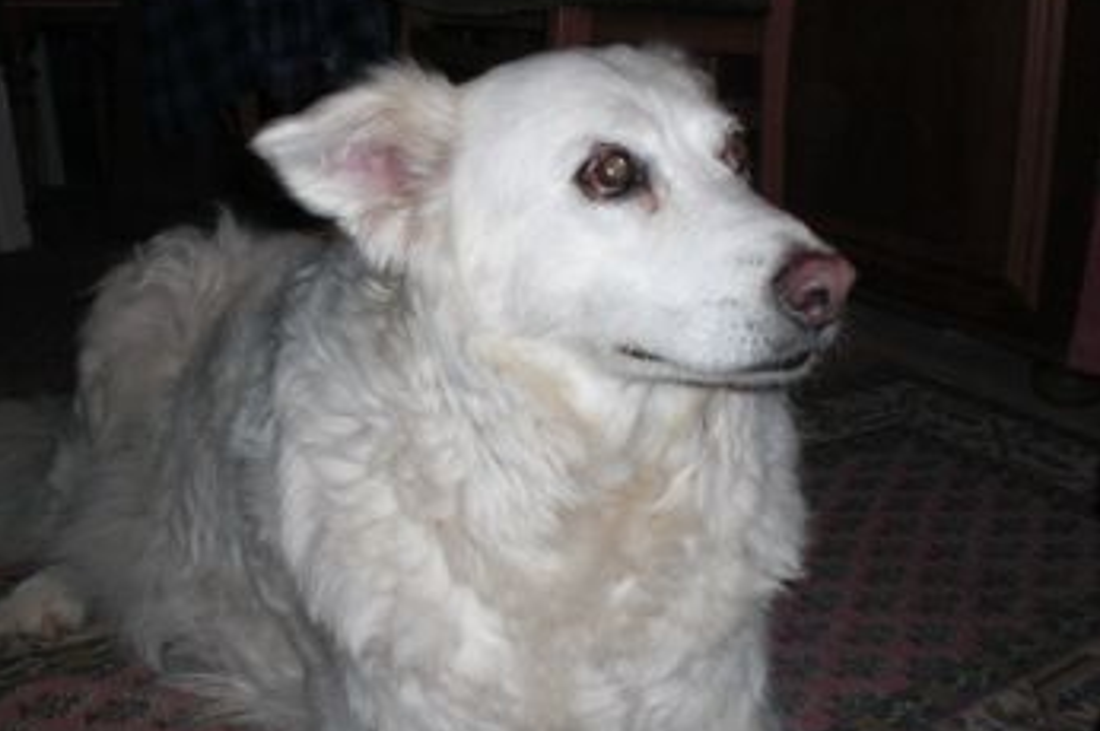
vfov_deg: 33.3
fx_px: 1221
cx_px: 547
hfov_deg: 48.5
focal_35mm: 40
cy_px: 372
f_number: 3.1
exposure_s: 1/60
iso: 200
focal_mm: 6.3
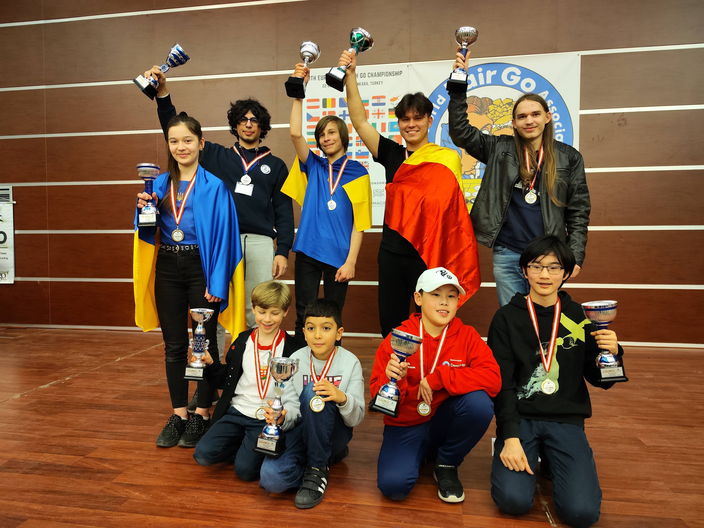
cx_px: 352
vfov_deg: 58.9
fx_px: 468
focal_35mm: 23
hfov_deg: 73.9
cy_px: 264
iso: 1026
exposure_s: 1/72.3
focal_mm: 7.01
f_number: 1.69
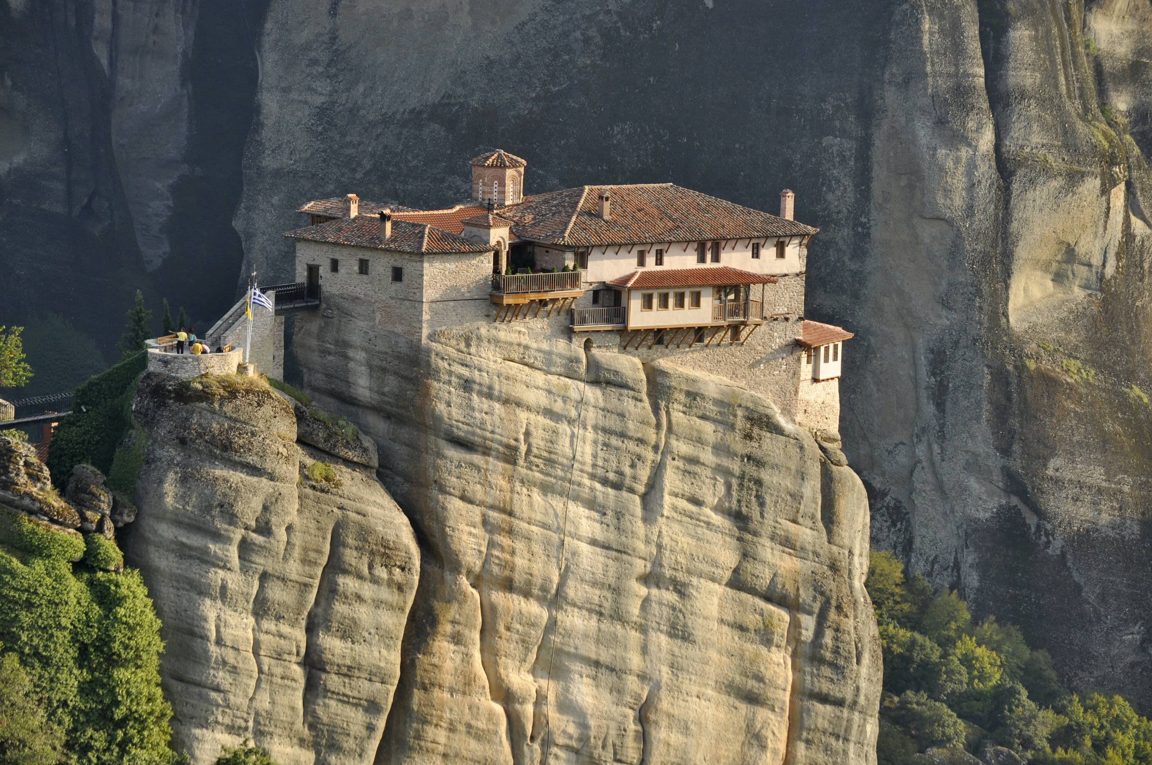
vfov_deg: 6.1
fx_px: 7190
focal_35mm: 225
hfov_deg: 9.2
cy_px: 382
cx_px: 576
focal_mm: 150
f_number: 8
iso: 200
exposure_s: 1/320
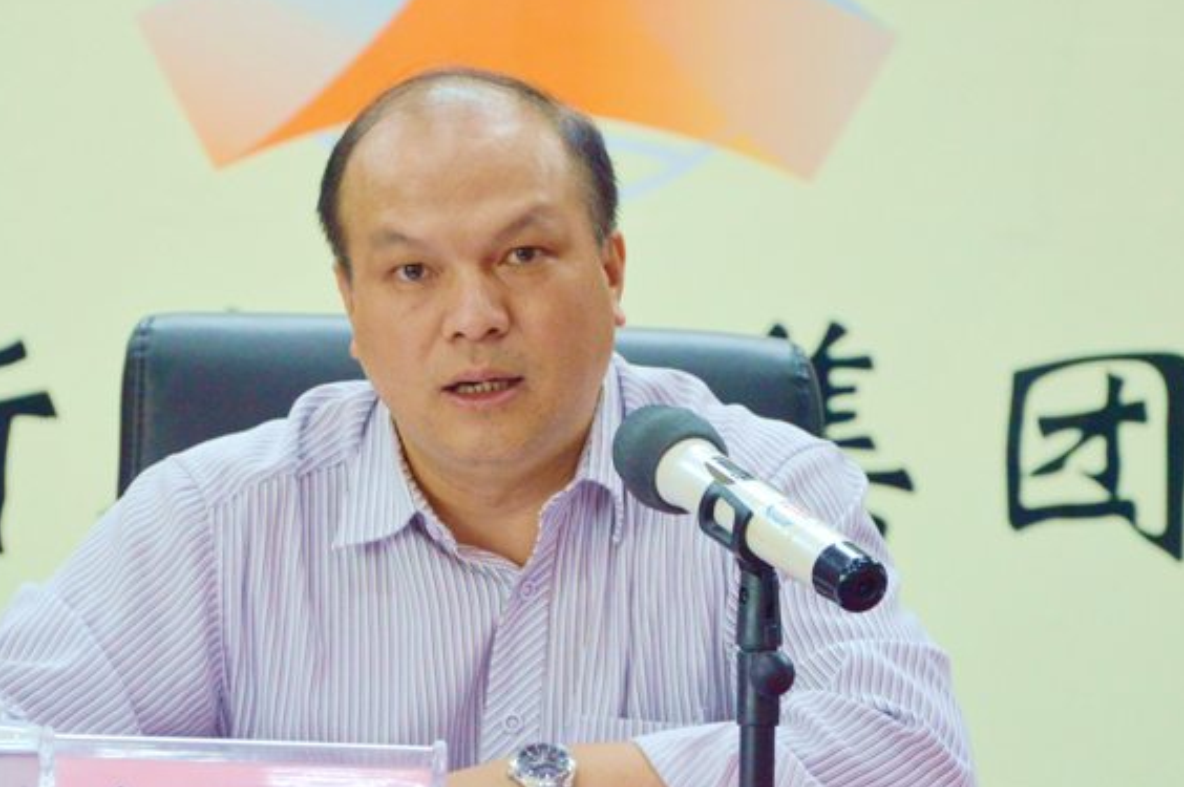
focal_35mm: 184
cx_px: 508
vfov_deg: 7.4
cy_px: 445
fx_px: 6046
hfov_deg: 11.2
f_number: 5.6
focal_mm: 92
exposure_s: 1/60
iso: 1000
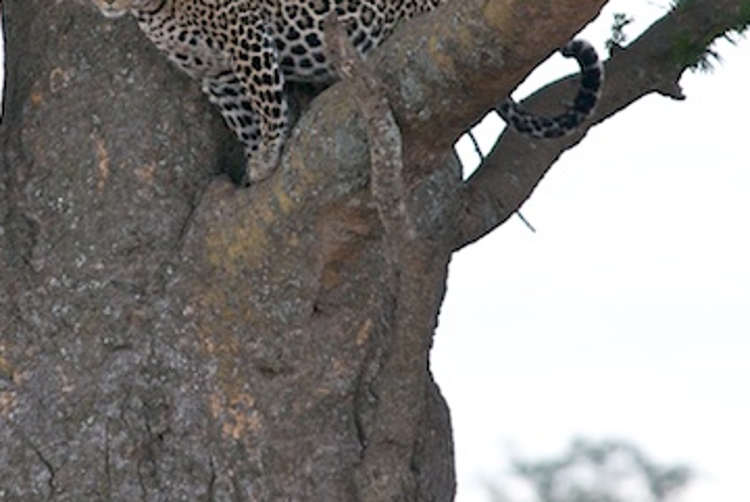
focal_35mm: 999
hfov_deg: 2.1
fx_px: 20838
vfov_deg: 1.4
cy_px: 111
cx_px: 244
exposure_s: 1/250
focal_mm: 400
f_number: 8
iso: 320
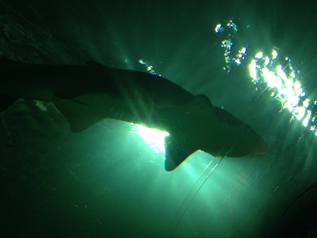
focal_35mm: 33
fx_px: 302
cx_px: 158
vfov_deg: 42.9
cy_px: 119
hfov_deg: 55.4
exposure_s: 1/20
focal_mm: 4.12
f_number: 2.4
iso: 80
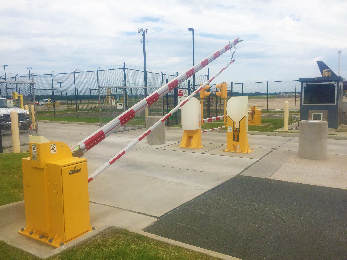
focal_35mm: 29
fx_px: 291
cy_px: 130
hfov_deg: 61.7
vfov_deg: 48.2
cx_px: 174
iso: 32
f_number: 2.2
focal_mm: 4.15
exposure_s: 1/2475
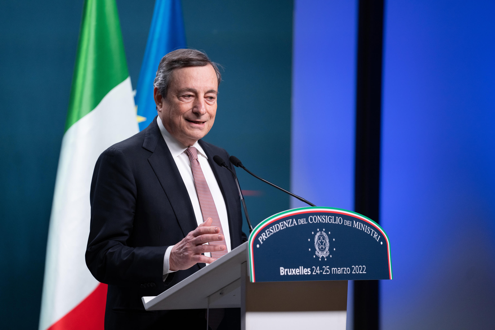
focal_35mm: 200
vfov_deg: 6.9
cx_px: 248
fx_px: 2750
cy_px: 165
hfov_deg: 10.3
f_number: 2.8
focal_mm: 200
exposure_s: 1/320
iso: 1000
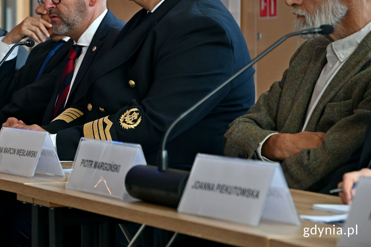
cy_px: 35
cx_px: 54
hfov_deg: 11.3
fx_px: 1865
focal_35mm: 181
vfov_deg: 7.6
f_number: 4
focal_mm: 70
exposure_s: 1/125
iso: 800
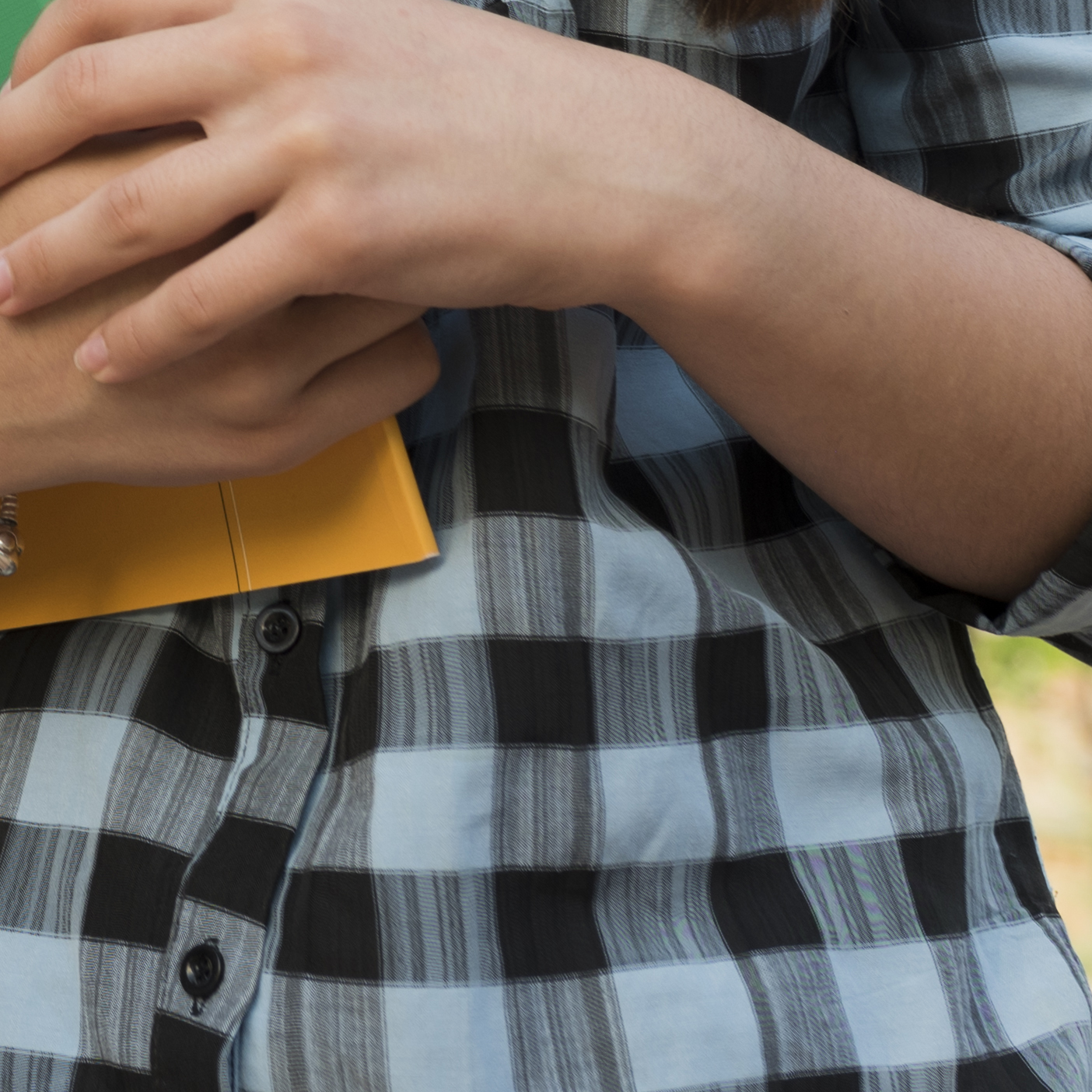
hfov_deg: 10.5
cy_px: -766
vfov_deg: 10.6
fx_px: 5568
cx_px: -921
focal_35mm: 156
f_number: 4.5
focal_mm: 35
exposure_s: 1/200
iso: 80
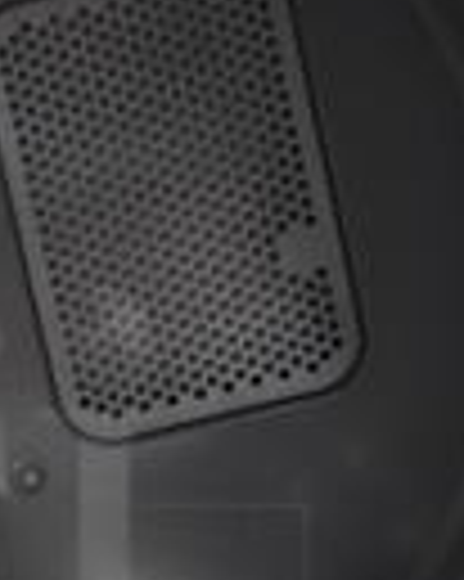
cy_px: 522
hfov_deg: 12.4
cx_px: -162
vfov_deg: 15.8
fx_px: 2062
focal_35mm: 120
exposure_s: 1/30
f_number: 3.5
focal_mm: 18
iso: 2500
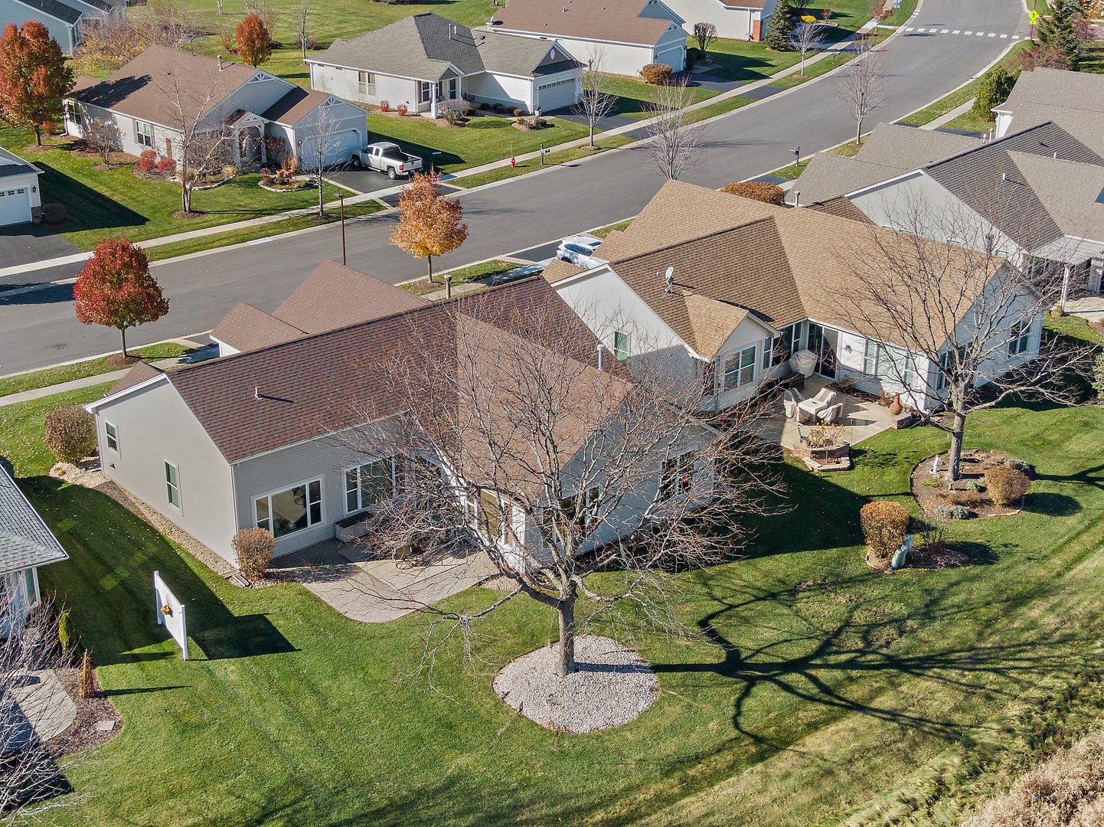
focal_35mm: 48
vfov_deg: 30.2
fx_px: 1530
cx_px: 552
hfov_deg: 39.7
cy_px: 414
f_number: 3.8
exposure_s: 1/400
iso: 100
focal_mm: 8.6
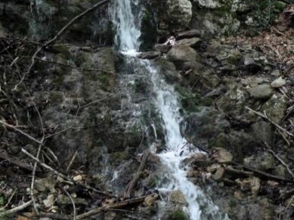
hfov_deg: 21.5
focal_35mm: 91
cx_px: 150
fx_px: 773
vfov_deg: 16.2
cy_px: 129
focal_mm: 11.9
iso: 1000
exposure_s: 1/80
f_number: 4.1
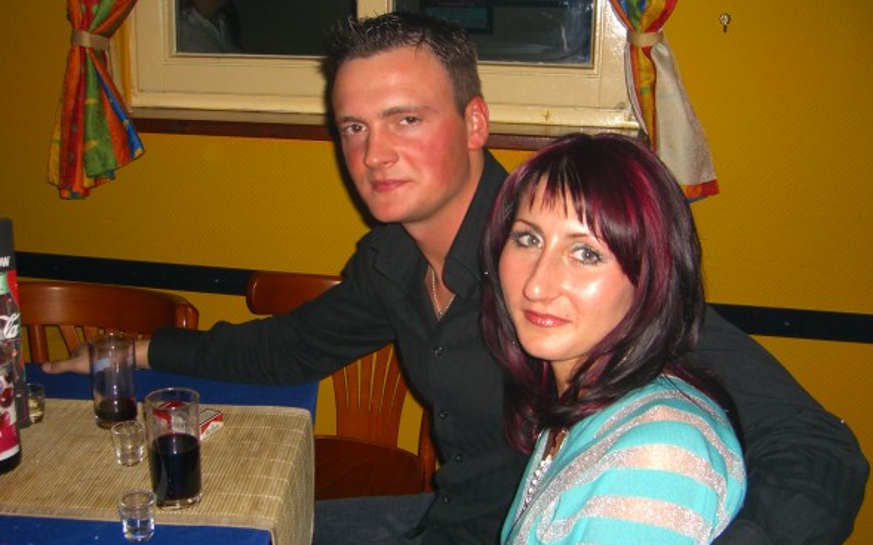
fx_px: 975
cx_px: 433
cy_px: 268
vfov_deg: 31.2
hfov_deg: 48.2
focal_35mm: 41
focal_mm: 7.9
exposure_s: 1/60
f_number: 2.8
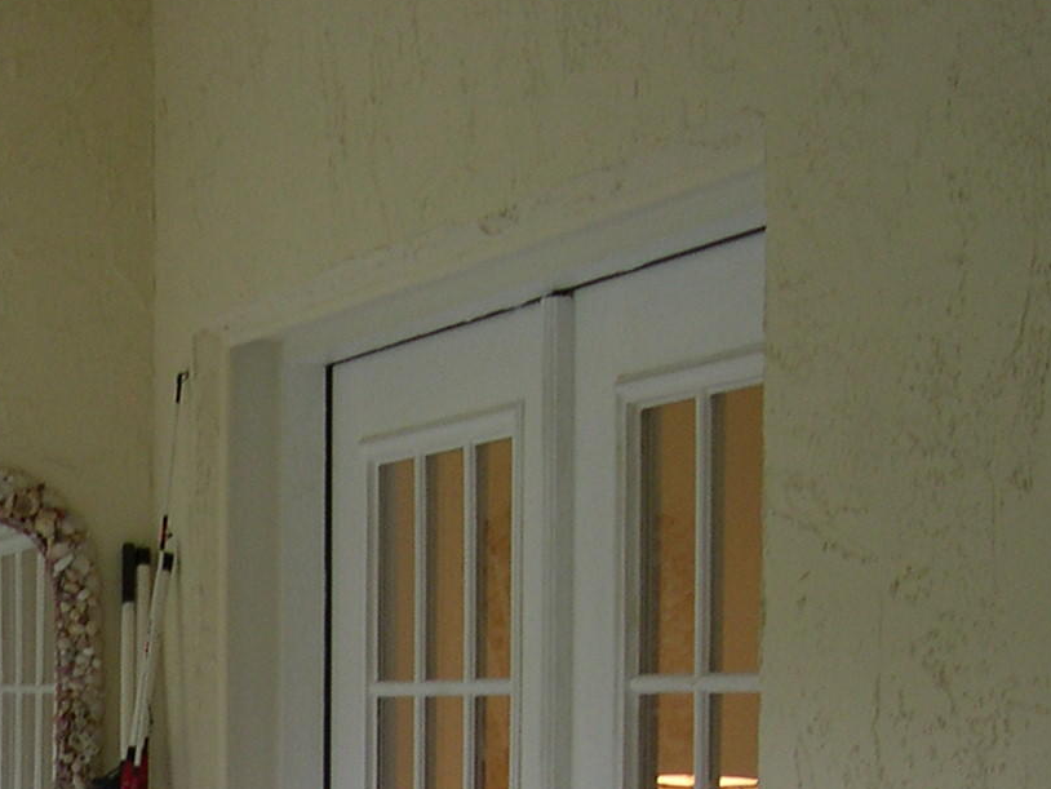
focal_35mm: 106
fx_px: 3219
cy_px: 1081
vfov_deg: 13.4
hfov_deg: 18.0
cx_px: -39
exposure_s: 1/53
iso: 100
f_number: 2.8
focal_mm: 8
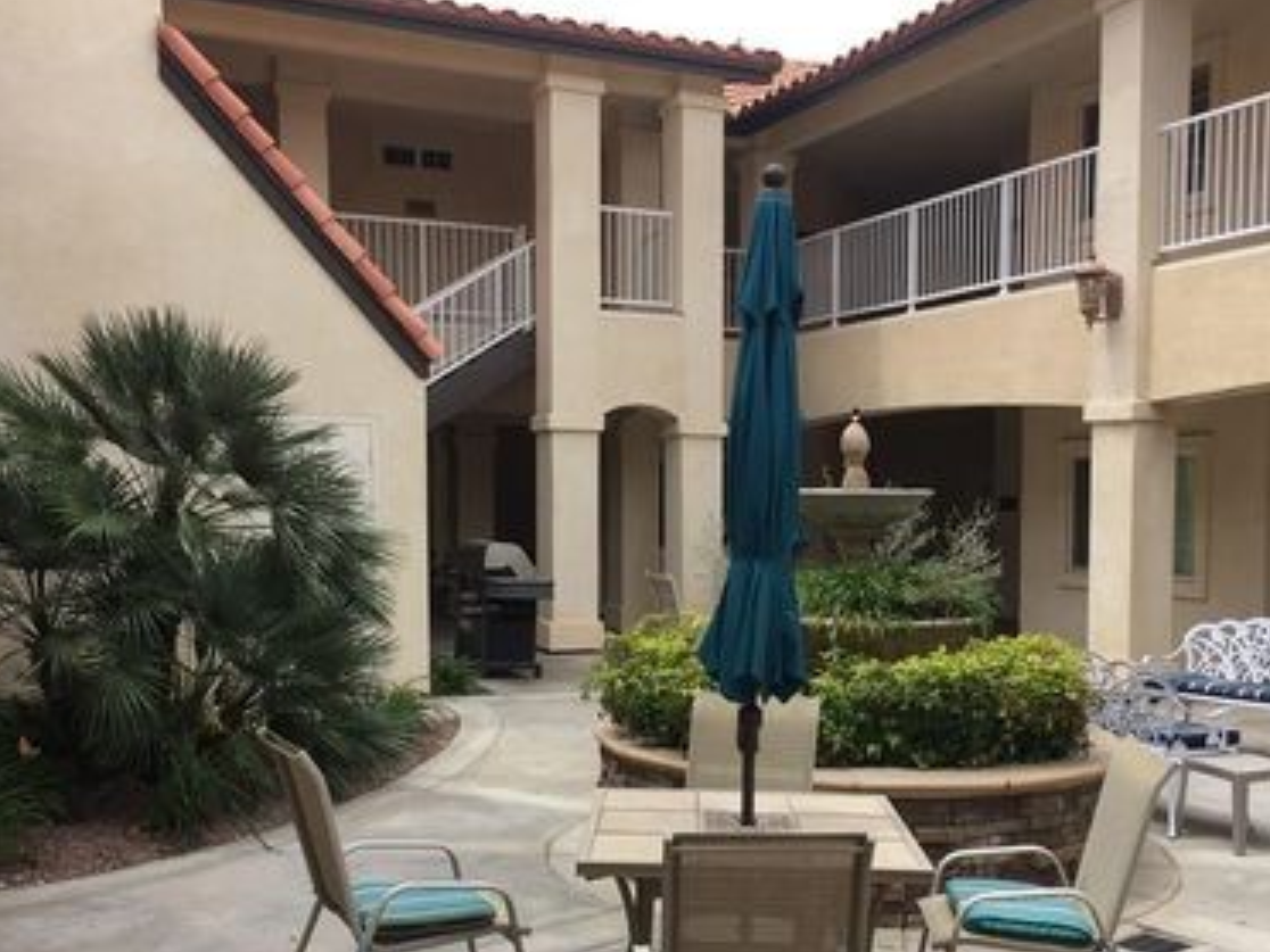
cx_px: 707
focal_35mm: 39
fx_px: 1431
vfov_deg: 36.5
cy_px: 612
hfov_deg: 47.8
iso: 32
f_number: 2.2
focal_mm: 4.15
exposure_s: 1/898
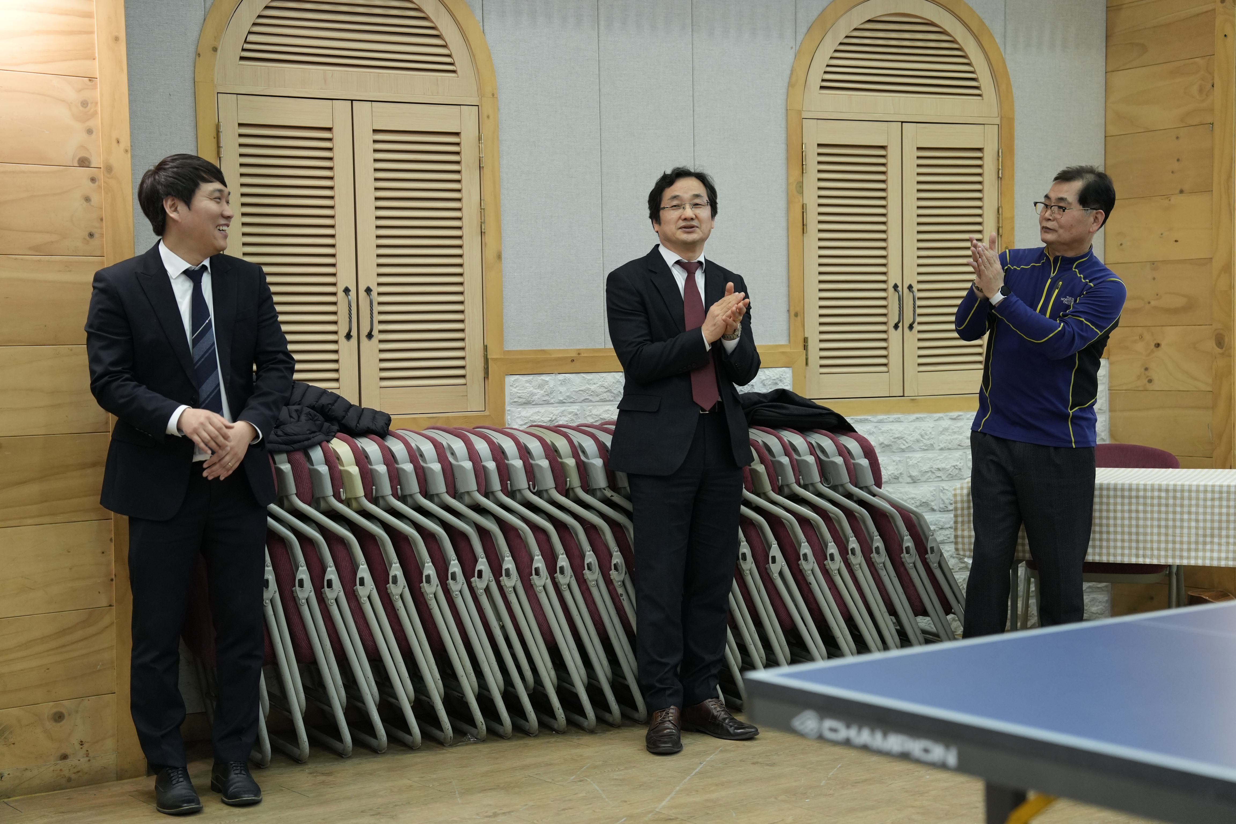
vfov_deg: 24.2
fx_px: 1923
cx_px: 618
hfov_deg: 35.6
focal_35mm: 56
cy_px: 412
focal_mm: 56
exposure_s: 1/160
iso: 2500
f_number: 2.8
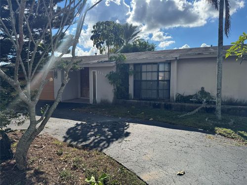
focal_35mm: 24
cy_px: 92
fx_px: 171
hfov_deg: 71.6
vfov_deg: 56.8
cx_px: 124
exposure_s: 1/4608
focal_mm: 6.76
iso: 80
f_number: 1.78
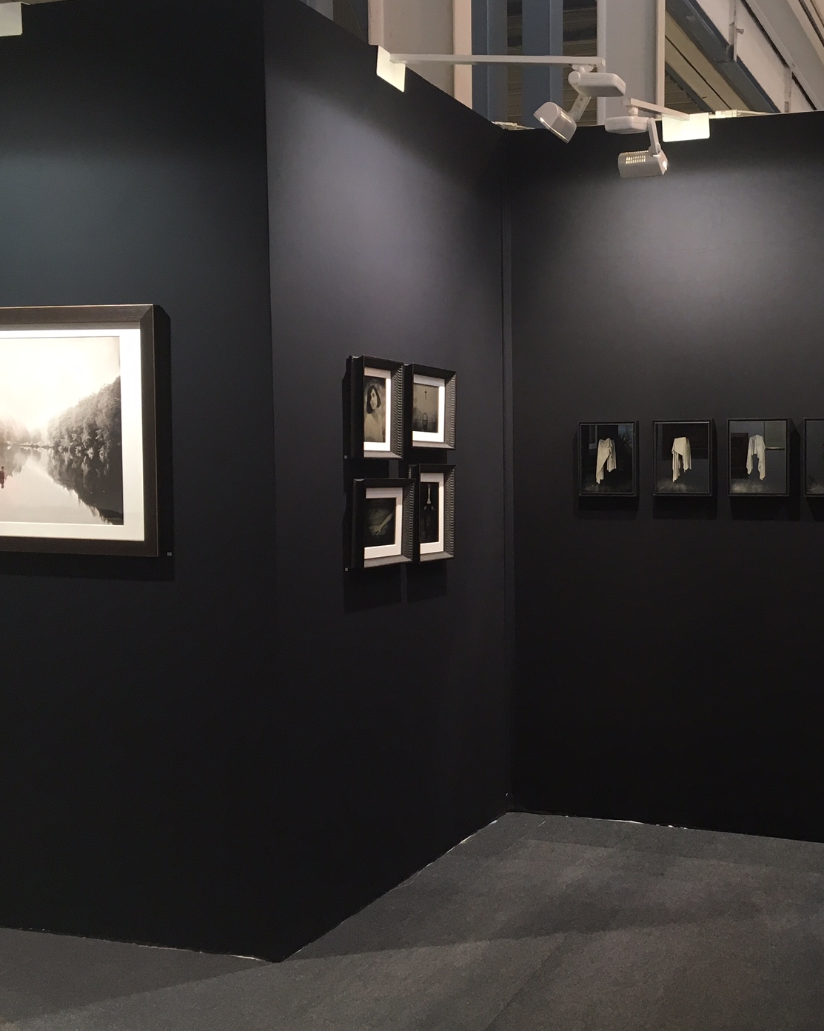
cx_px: 654
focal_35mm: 41
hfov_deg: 35.4
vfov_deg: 44.8
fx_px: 1250
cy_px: 533
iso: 80
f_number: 2.2
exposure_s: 1/33
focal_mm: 4.15
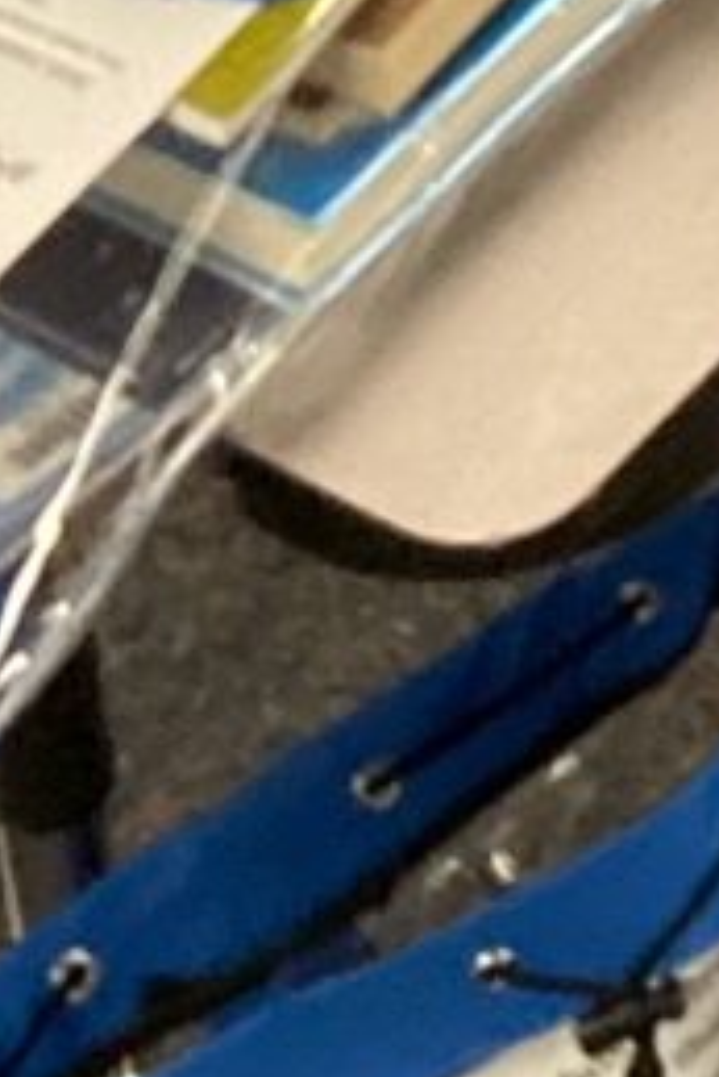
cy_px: -1464
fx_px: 5564
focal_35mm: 186
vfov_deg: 9.8
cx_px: 2032
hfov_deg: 6.8
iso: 320
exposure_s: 1/60
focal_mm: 2.71
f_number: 2.2
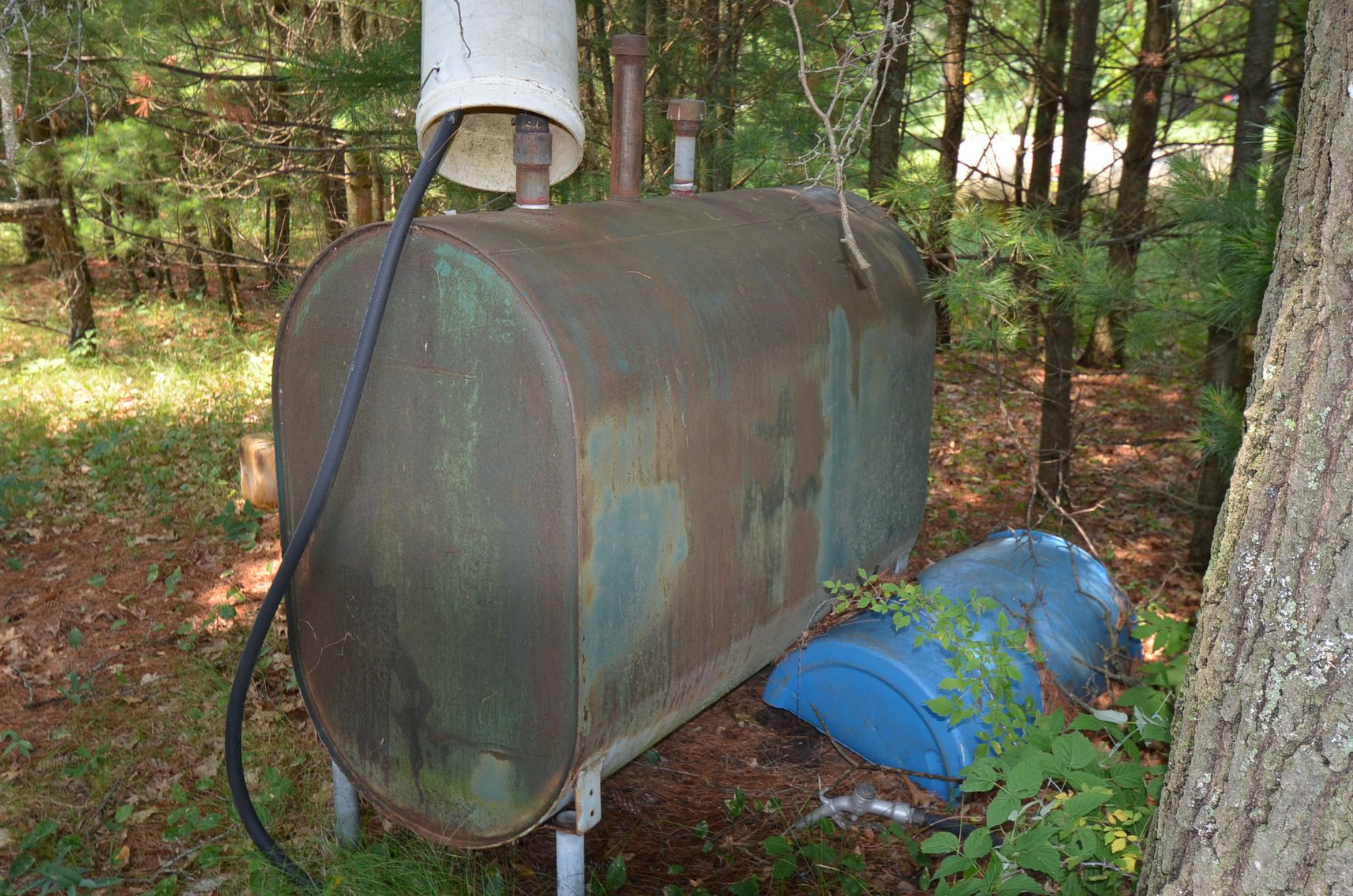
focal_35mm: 36
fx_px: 1350
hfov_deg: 53.2
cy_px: 448
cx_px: 676
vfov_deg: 36.7
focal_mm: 24
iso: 280
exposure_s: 1/125
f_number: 4.5
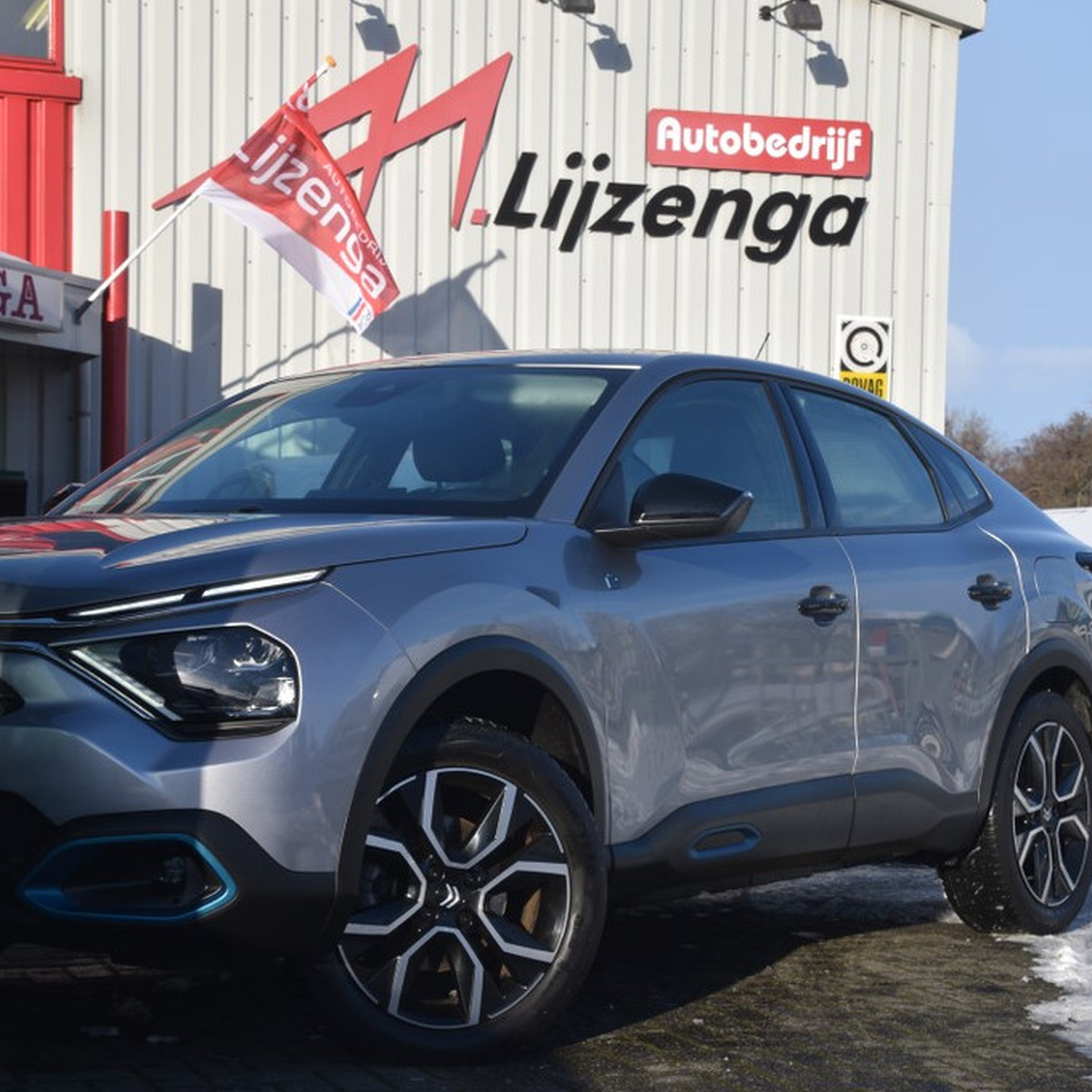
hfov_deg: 23.6
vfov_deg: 23.7
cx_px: 395
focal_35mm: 73
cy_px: 547
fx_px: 2605
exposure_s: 1/320
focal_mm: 38
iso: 200
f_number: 9
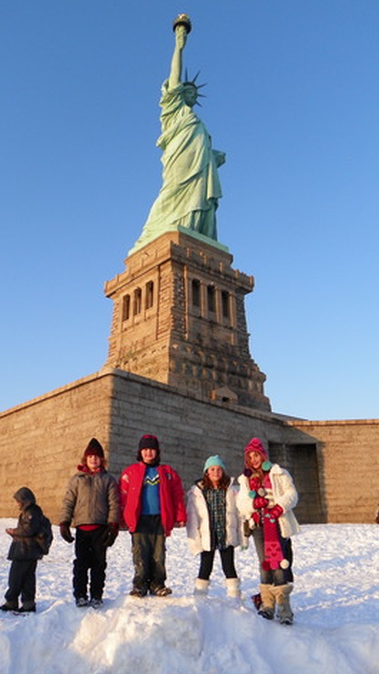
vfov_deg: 64.3
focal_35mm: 30
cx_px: 182
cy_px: 336
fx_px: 536
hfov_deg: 38.9
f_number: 4
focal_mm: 4.8
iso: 64
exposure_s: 1/200
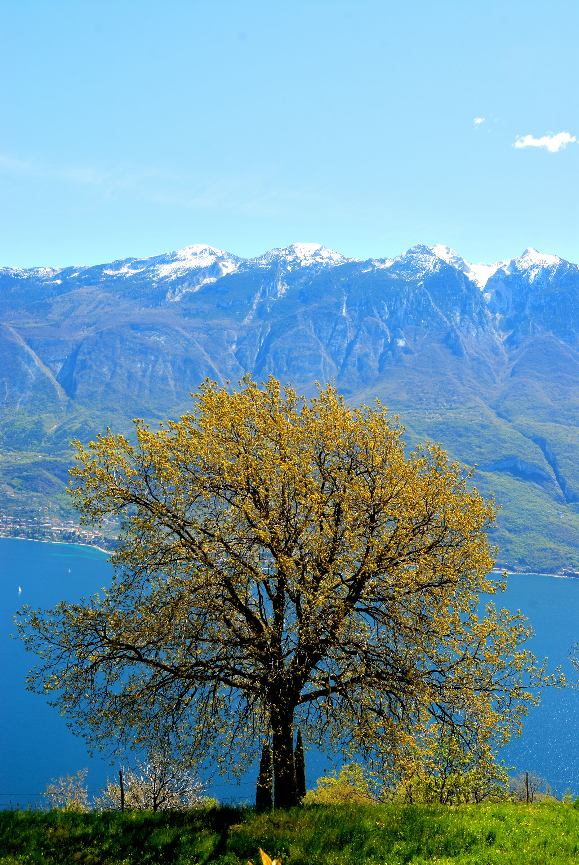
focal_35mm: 44
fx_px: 1046
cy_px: 432
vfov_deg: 44.9
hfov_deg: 30.9
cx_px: 290
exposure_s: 1/125
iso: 200
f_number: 11
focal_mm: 29
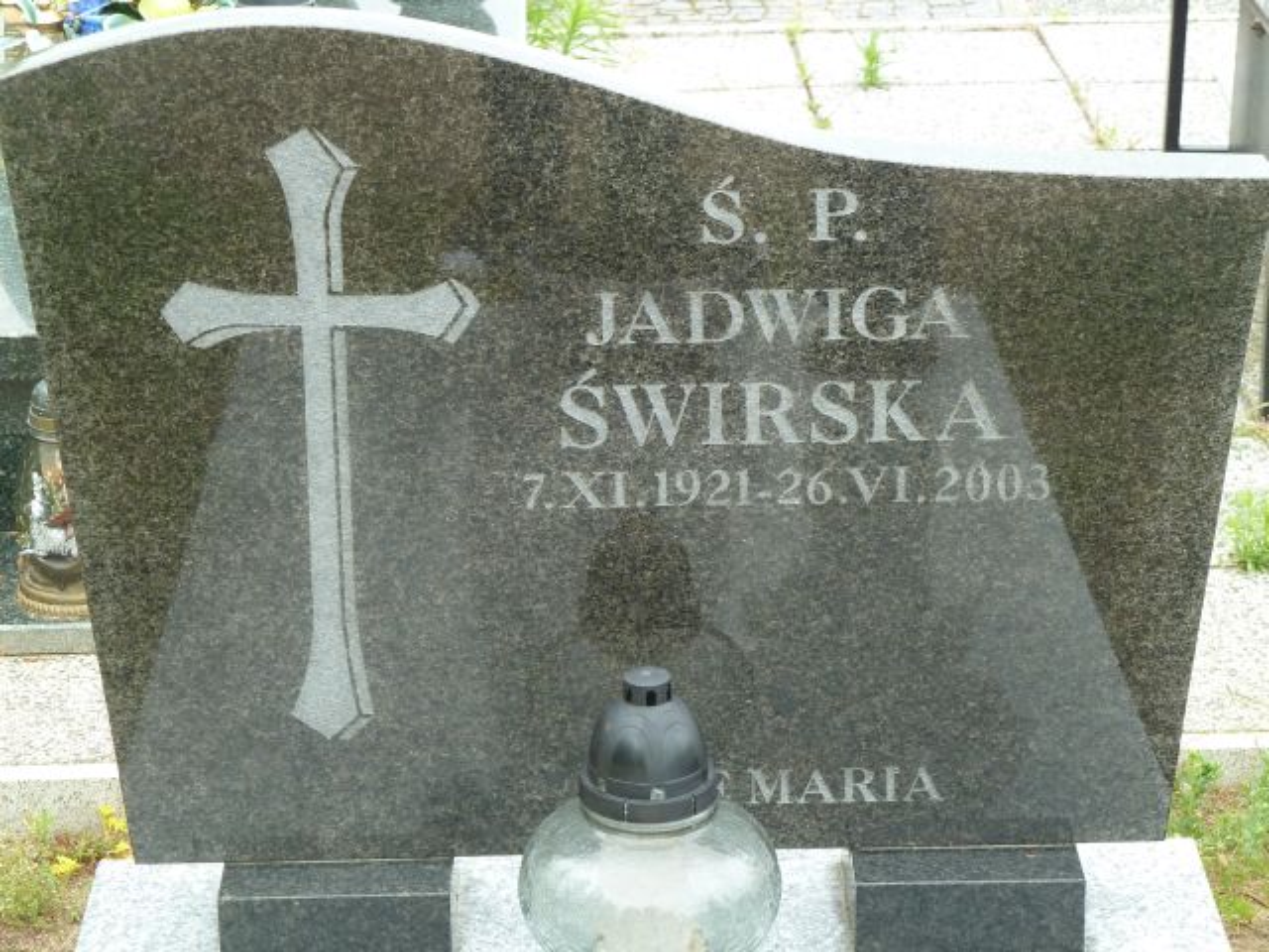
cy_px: 476
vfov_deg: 14.2
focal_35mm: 104
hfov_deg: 18.9
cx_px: 634
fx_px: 3813
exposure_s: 1/100
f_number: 4.3
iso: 200
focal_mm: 17
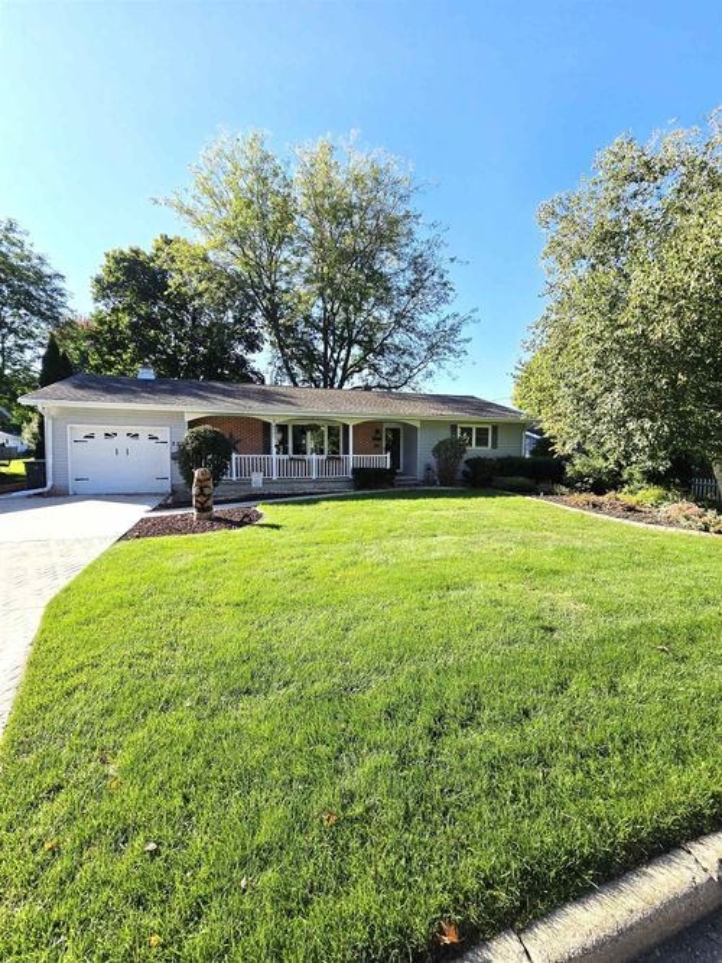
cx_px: 361
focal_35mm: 13
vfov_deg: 106.2
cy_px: 482
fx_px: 362
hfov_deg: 89.9
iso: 50
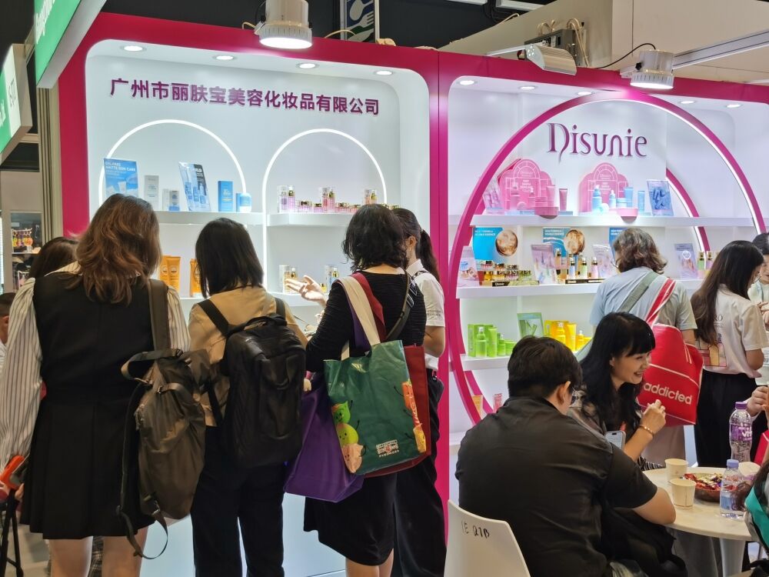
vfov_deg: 36.0
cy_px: 288
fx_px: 889
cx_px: 384
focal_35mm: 40
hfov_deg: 46.8
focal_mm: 5.56
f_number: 1.6
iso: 50
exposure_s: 1/476
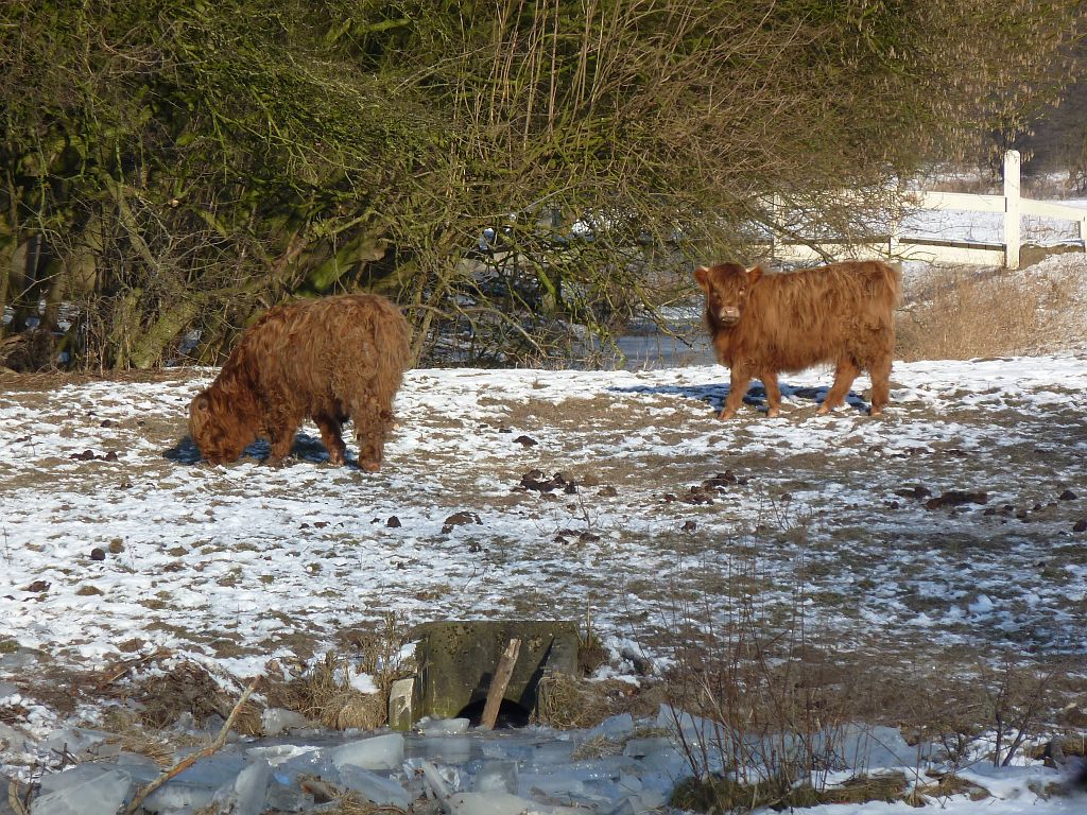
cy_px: 408
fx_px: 9420
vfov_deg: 5.0
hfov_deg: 6.6
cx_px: 544
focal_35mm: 300
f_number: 4.9
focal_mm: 49.2
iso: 80
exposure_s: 1/250
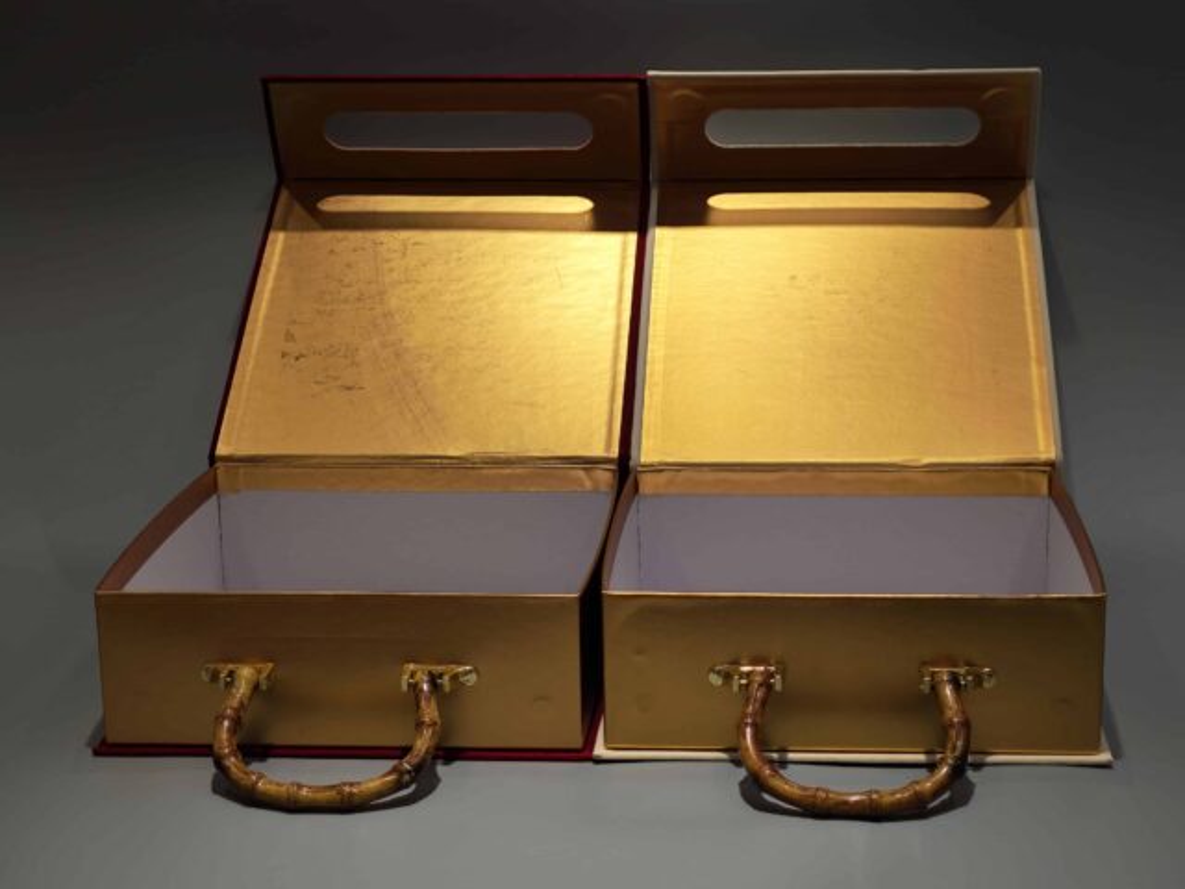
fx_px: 2567
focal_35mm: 75
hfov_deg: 26.0
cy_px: 444
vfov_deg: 19.6
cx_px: 592
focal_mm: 10.1
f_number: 2
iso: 50
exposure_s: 1/188
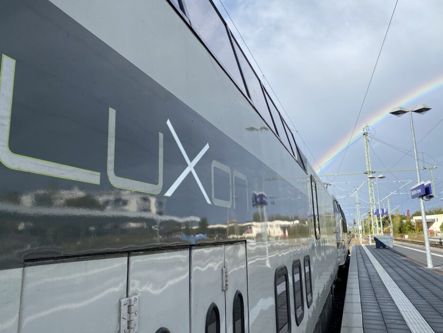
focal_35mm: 29
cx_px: 219
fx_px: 371
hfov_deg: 61.6
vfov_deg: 48.2
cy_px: 156
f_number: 1.8
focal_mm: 4.25
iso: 32
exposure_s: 1/2222
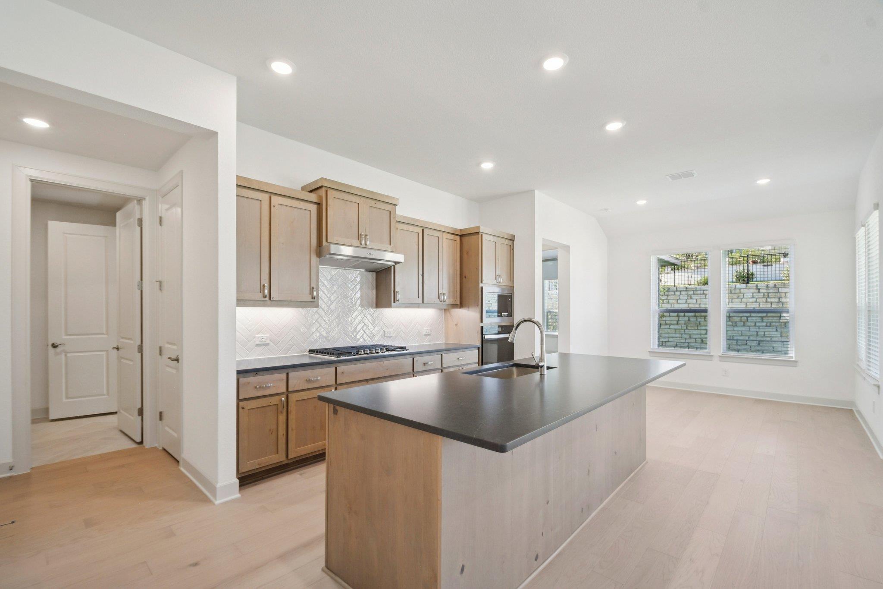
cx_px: 442
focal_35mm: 15
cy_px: 294
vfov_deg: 77.3
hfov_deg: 100.4
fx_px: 368
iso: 400
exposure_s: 1/20
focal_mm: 10
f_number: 8
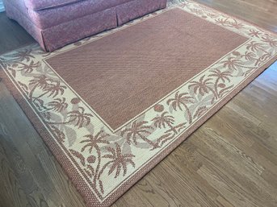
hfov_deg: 67.3
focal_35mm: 26
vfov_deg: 53.0
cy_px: 104
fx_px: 208
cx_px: 138
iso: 250
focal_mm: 5.7
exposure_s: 1/60
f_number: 1.5
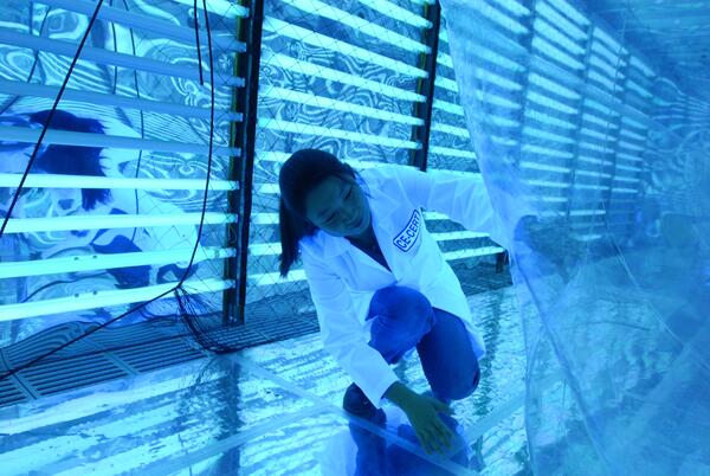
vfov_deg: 50.6
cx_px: 355
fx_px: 504
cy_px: 238
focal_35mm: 26
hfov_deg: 70.4
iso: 320
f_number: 3.5
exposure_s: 1/125
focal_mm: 17
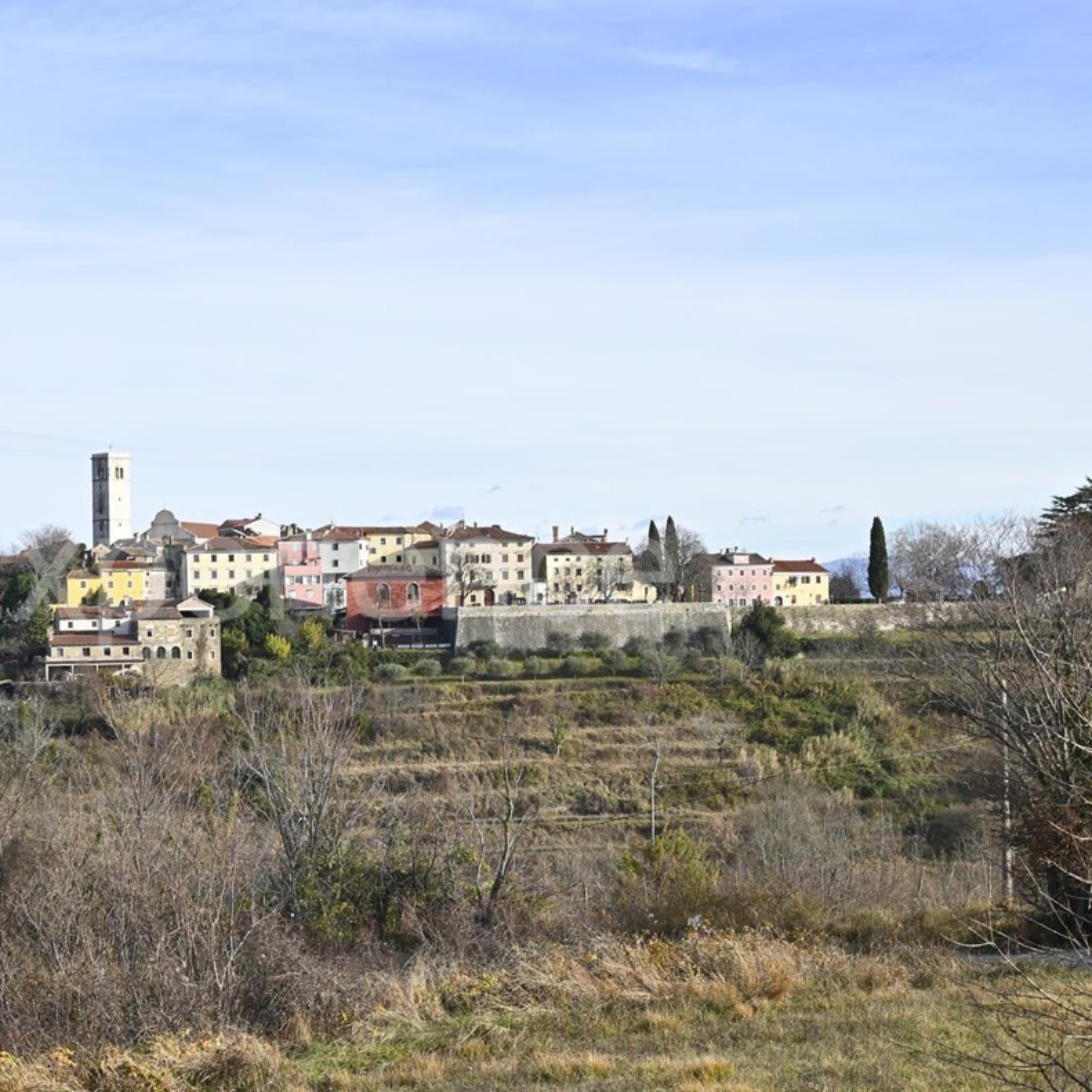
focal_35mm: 67
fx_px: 2391
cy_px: 548
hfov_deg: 25.4
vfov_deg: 25.7
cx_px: 286
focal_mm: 52
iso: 100
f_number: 11
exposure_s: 1/100
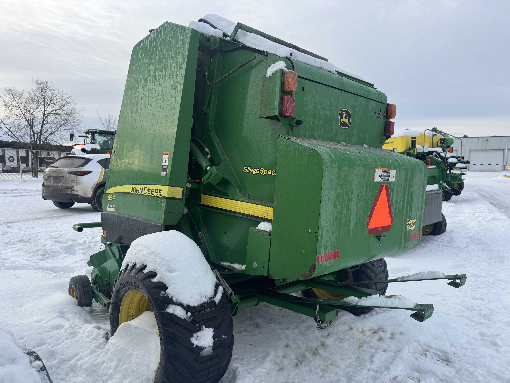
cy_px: 192
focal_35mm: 24
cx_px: 255
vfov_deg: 56.8
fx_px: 354
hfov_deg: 71.6
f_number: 1.78
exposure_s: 1/1678
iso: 80
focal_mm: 6.76
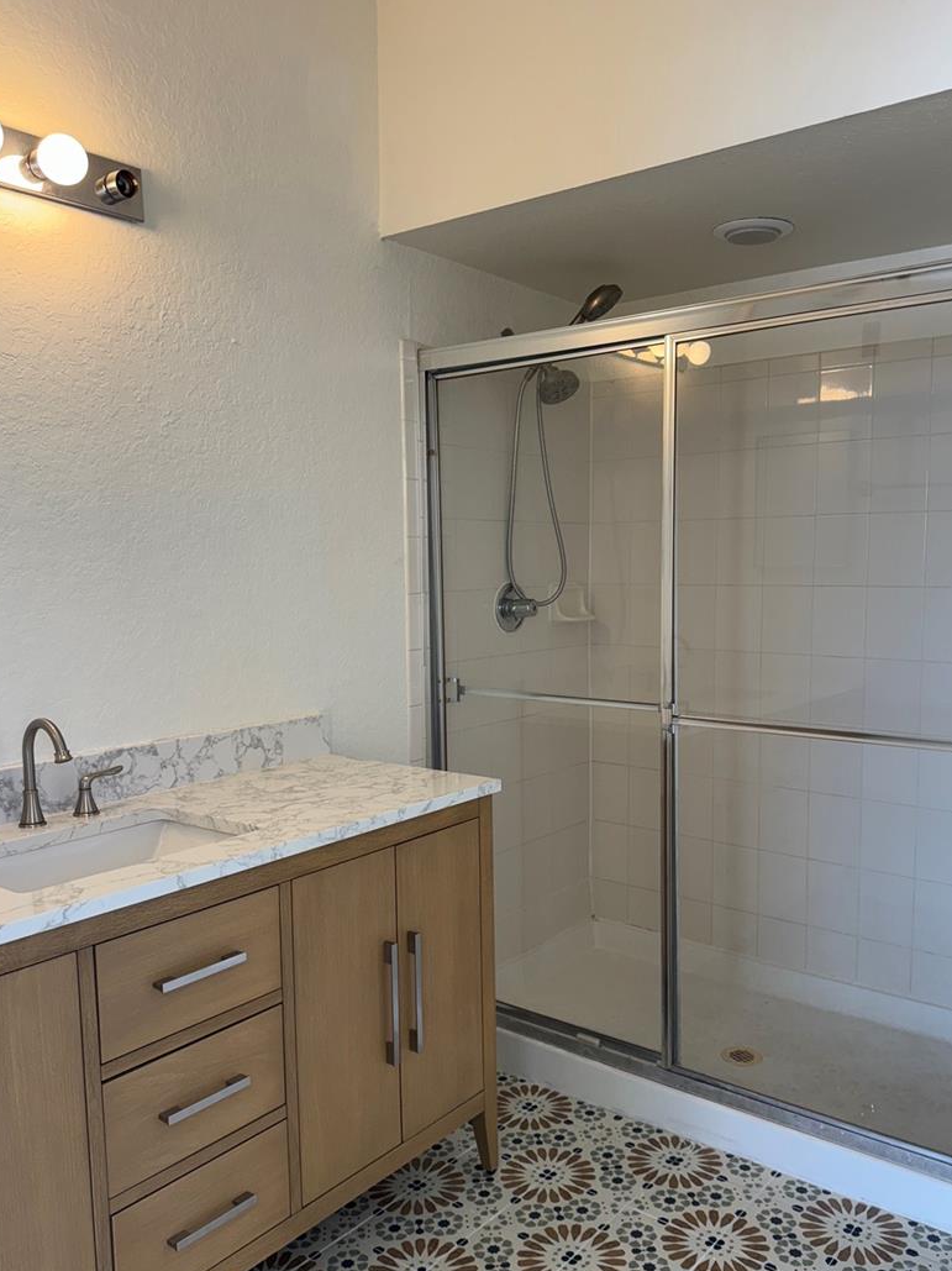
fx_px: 1027
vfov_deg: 63.4
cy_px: 658
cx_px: 519
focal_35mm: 28
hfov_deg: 49.7
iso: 64
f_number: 1.78
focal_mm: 6.76
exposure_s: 1/120
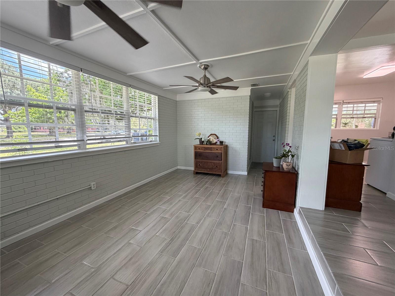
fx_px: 160
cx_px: 198
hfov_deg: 102.1
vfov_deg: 85.7
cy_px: 148
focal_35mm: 14
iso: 320
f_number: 2.2
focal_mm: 2.22
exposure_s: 1/121
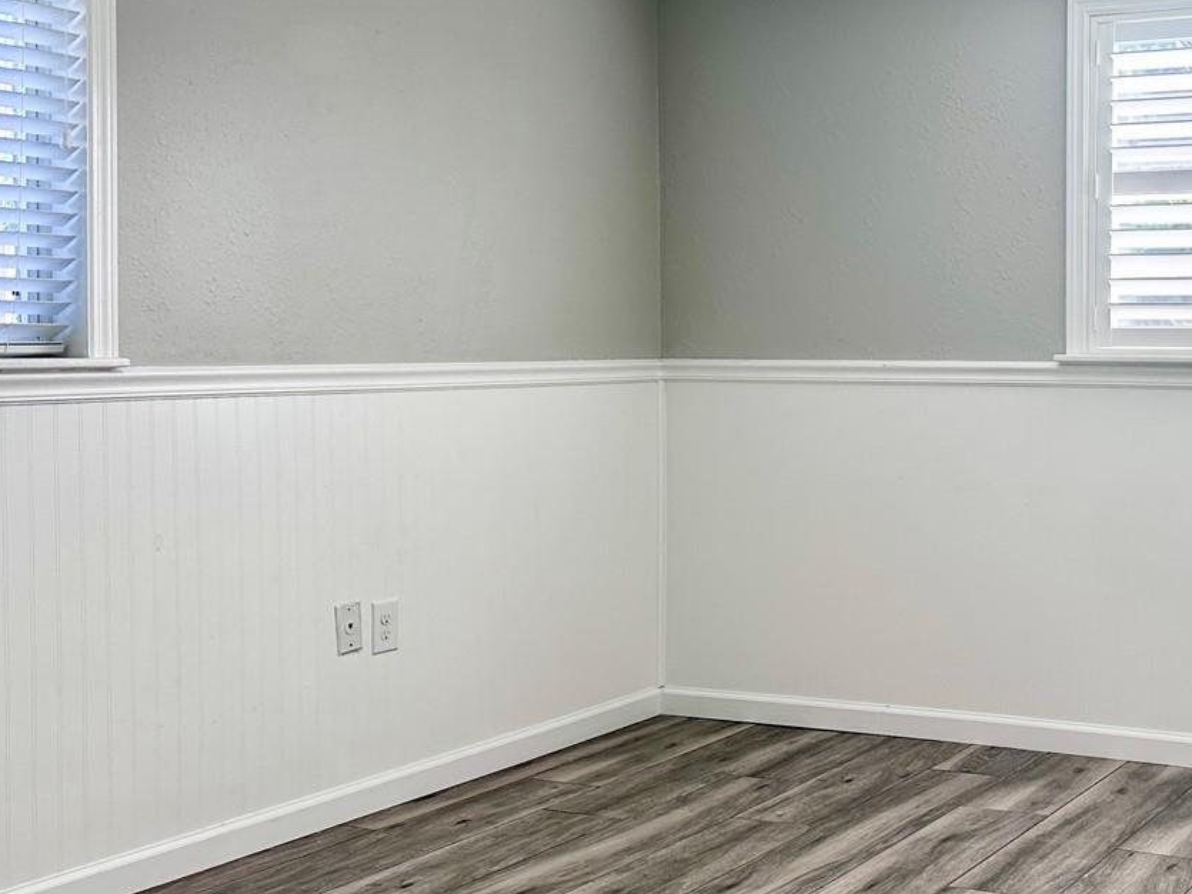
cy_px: 360
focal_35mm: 46
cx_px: 1078
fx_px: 1584
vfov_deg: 31.4
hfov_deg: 38.4
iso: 80
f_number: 1.78
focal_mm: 6.86
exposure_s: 1/211
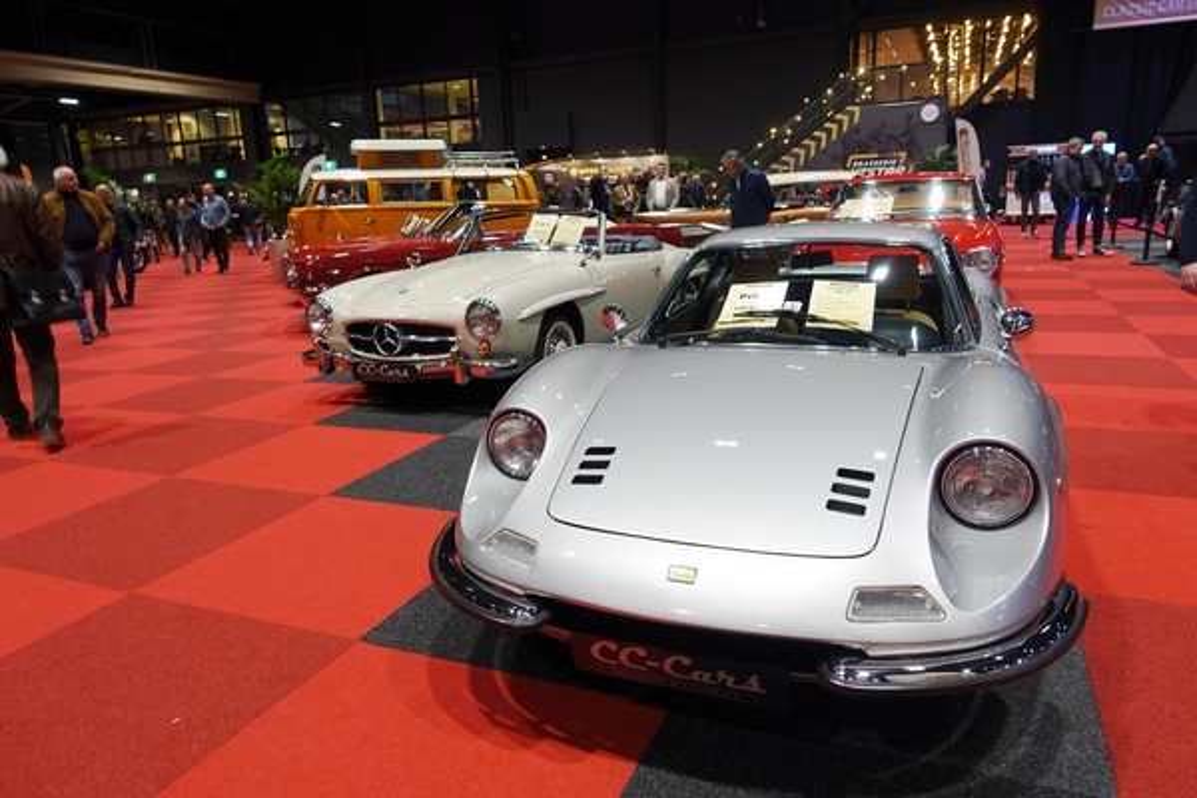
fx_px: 798
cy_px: 399
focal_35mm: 24
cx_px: 598
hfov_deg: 73.7
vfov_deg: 53.1
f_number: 2.2
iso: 125
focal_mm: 8.8
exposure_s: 1/30
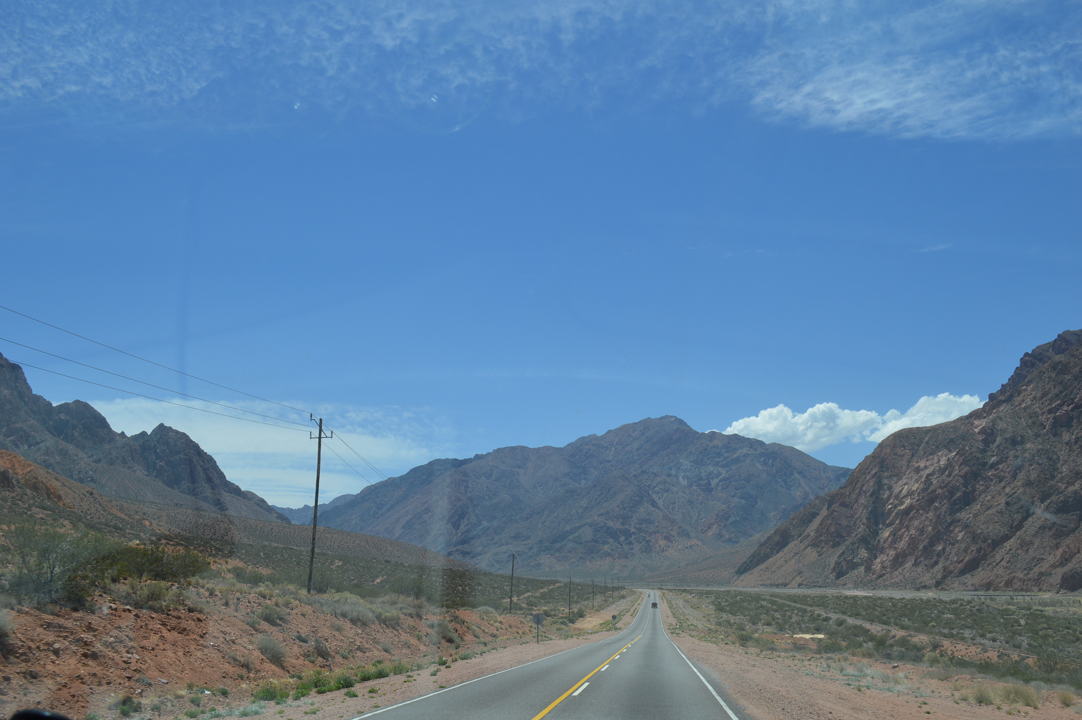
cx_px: 541
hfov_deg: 57.3
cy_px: 360
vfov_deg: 39.9
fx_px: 991
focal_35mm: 33
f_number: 9
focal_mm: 22
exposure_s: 1/320
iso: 100
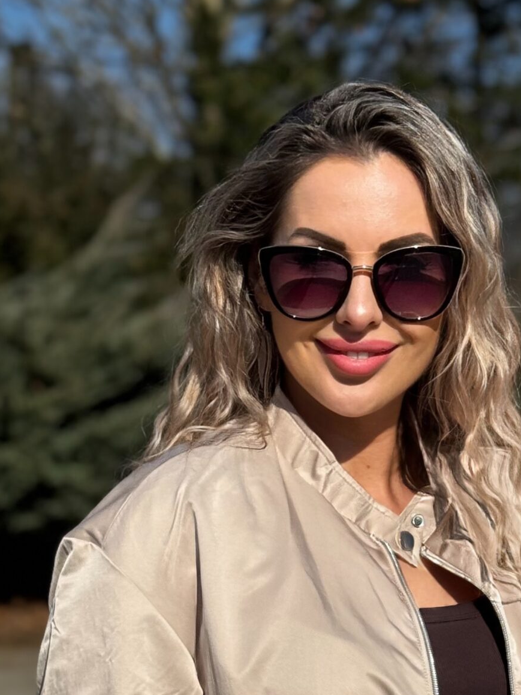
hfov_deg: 13.9
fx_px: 2128
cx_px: 391
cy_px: 714
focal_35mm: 106
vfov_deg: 18.0
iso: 64
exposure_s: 1/7937
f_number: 1.78
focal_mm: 6.76
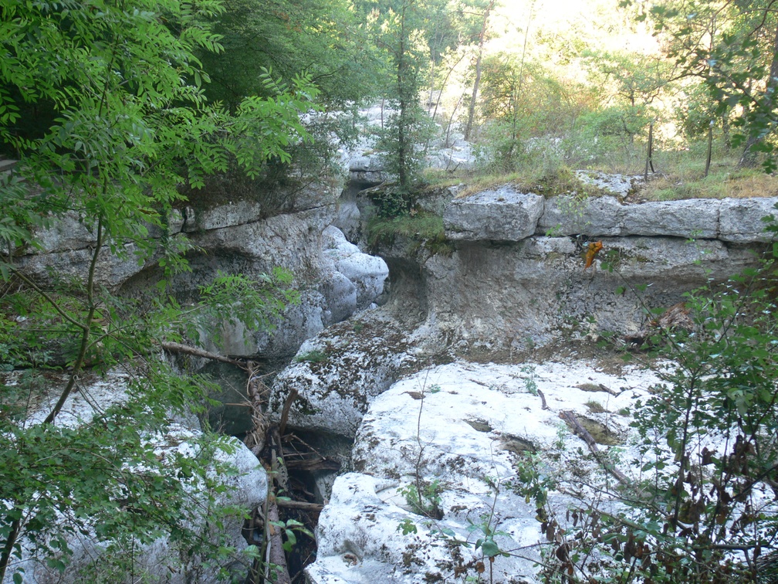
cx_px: 389
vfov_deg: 40.7
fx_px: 787
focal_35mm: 35
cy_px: 292
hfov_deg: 52.6
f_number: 2.8
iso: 80
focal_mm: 7.4
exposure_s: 1/40
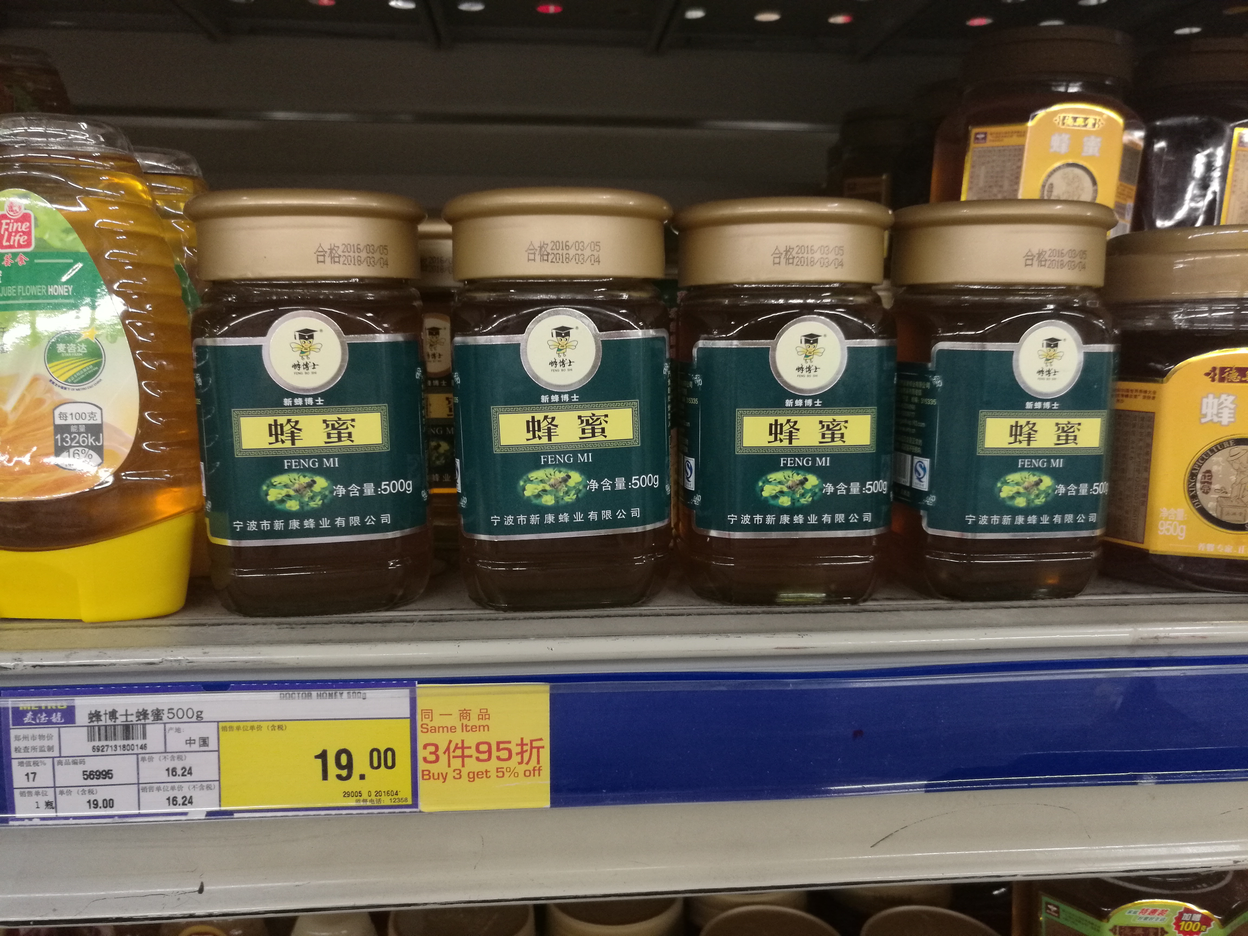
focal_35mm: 27
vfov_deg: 51.4
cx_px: 624
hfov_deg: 65.3
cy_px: 468
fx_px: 973
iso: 320
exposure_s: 1/33.3
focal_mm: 4.04
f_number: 2
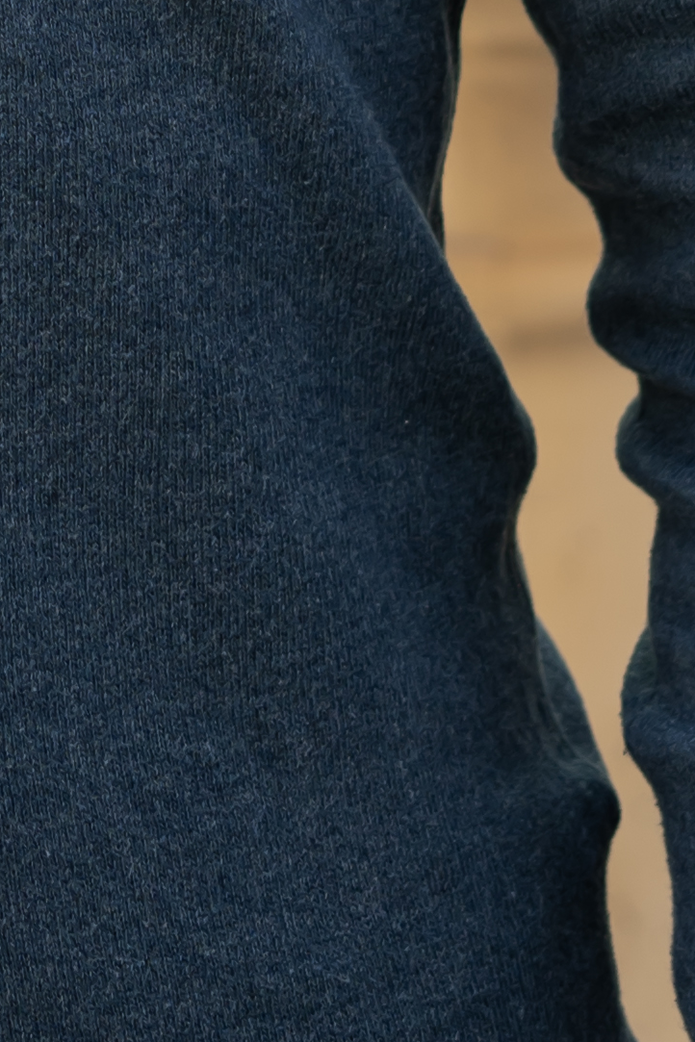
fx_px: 8021
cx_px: -451
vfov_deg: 7.2
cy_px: -1058
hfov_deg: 4.9
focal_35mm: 277
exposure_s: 1/160
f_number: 2.8
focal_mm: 50
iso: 100
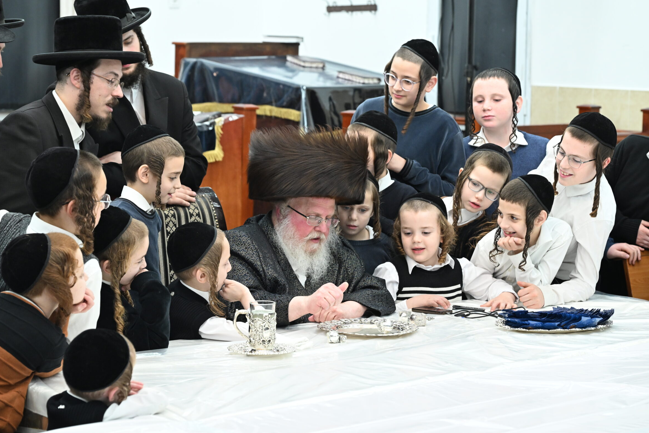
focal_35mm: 97
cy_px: 216
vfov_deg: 14.1
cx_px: 324
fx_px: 1749
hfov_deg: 21.0
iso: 2500
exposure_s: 1/250
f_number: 5
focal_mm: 89
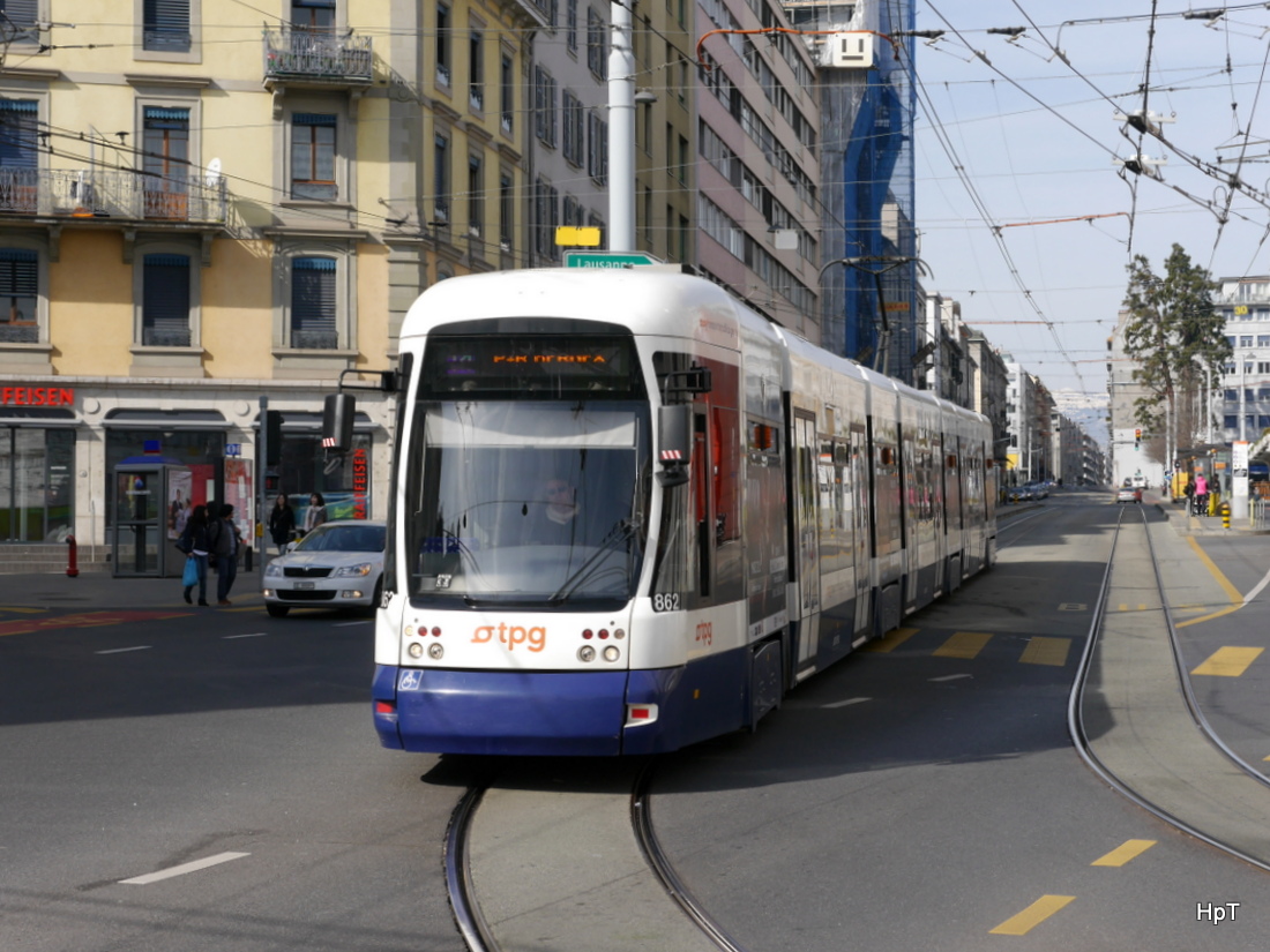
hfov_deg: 28.6
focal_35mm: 68
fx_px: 2495
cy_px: 476
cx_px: 635
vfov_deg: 21.6
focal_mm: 34
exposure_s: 1/320
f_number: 9
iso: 160
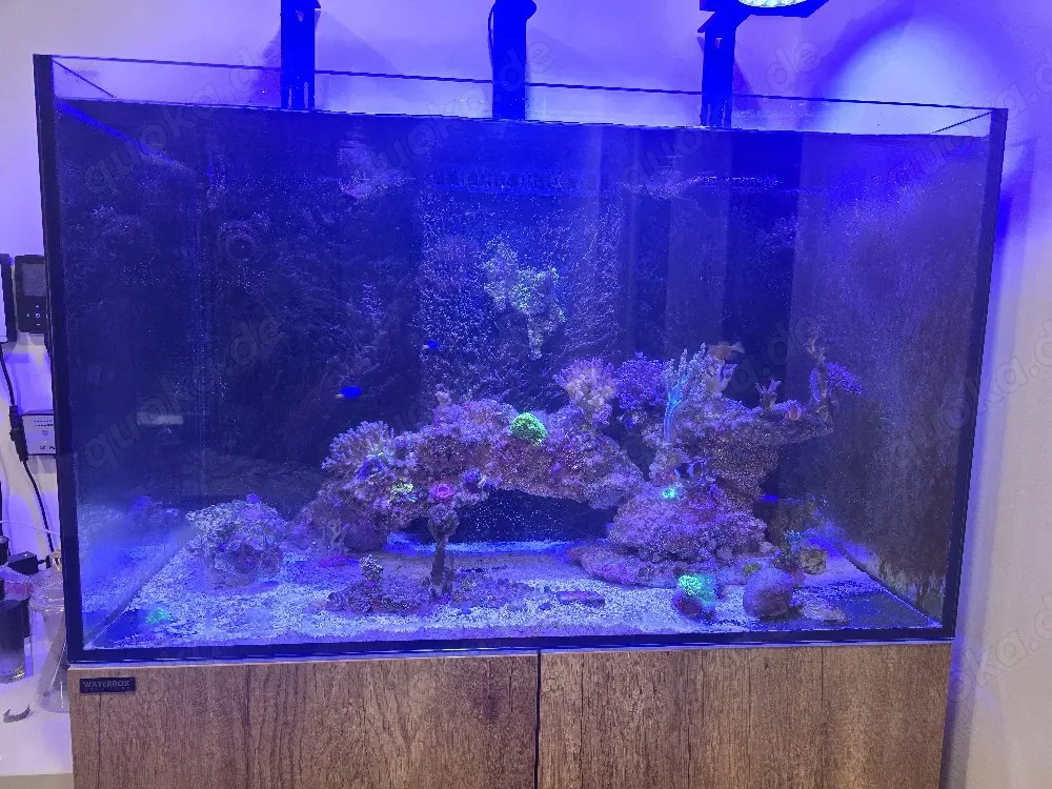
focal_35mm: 23
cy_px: 394
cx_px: 526
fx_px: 699
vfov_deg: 58.9
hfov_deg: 73.9
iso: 64
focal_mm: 6.3
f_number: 1.7
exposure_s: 1/50.3
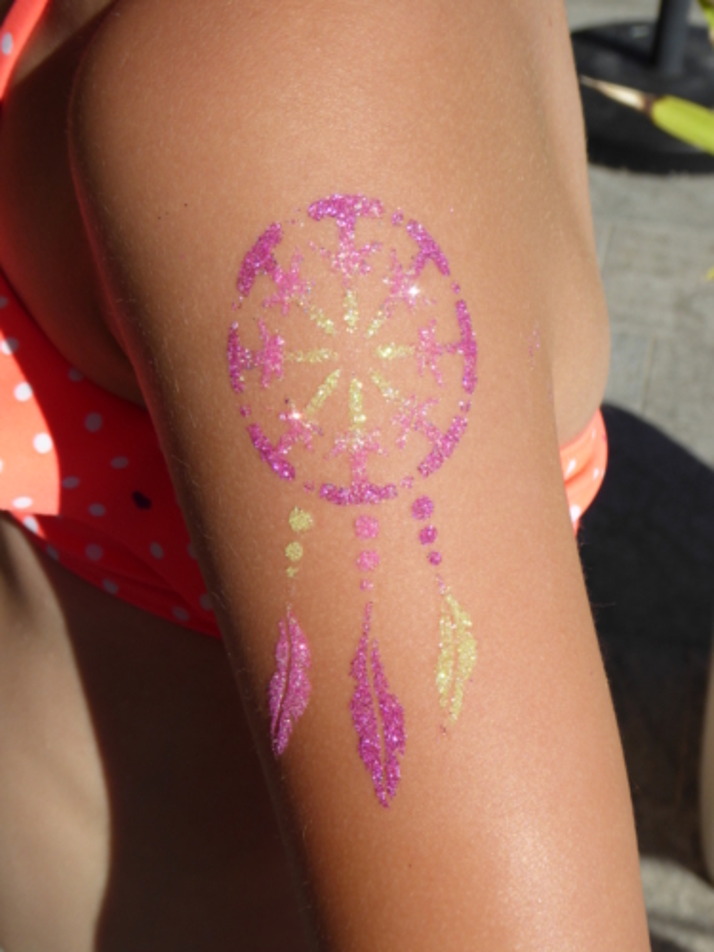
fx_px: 1210
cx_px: 357
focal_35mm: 44
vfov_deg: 42.9
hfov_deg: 32.9
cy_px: 476
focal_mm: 7.8
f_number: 3.9
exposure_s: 1/1000
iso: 100
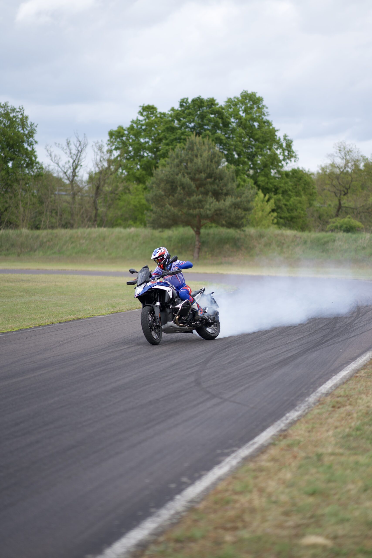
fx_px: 1317
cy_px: 279
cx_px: 186
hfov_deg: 16.1
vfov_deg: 23.9
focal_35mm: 85
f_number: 1.4
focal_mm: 85
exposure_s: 1/2000
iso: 160
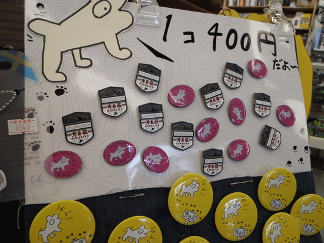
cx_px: 162
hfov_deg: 63.4
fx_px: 262
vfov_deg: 49.8
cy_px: 122
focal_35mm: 28
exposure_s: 1/30
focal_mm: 5
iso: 80
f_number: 3.5
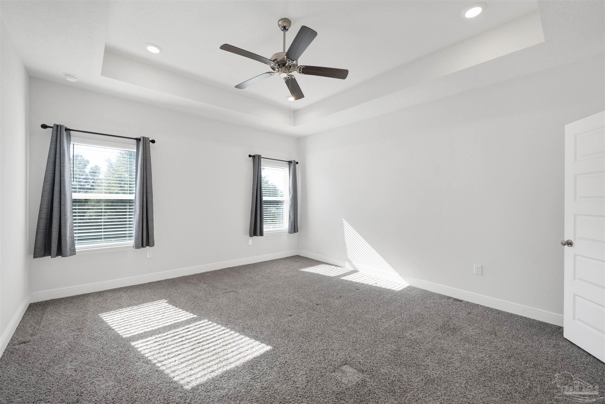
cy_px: 202
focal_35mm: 14
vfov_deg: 81.2
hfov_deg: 104.3
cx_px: 302
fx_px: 235
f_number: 11
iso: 500
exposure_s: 1/25
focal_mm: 14
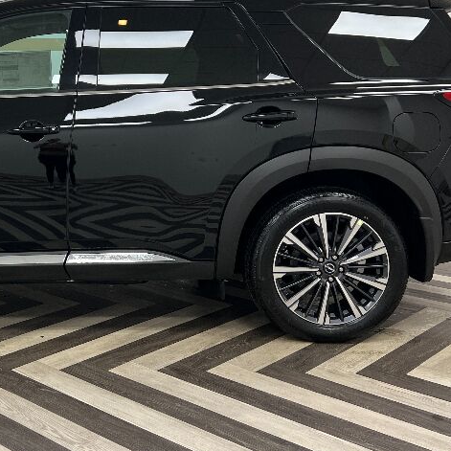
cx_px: 41
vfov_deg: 33.7
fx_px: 737
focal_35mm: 50
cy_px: 151
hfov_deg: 32.3
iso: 80
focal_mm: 5.7
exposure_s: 1/120
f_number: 1.5
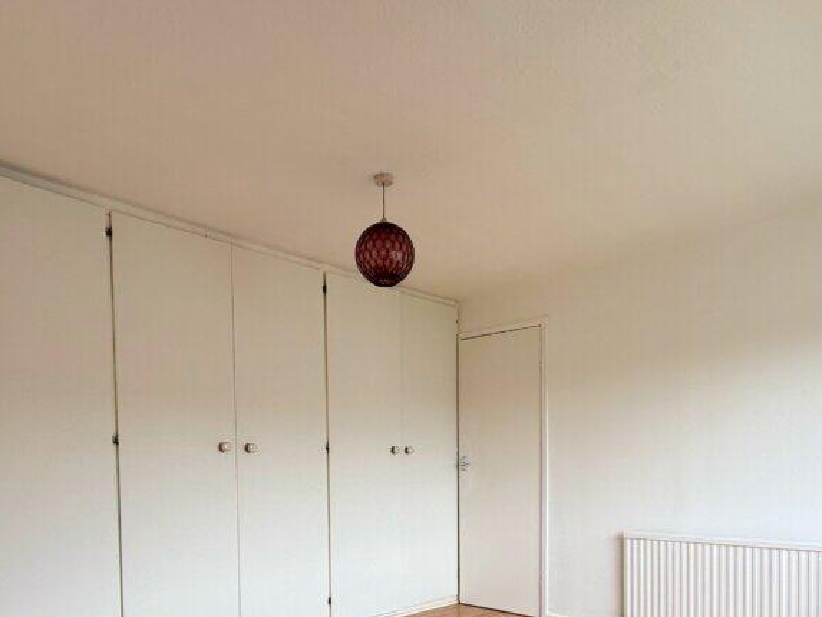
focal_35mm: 25
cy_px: 491
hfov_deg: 69.4
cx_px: 410
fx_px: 594
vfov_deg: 51.6
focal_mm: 2.22
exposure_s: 1/176
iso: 50
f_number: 2.2
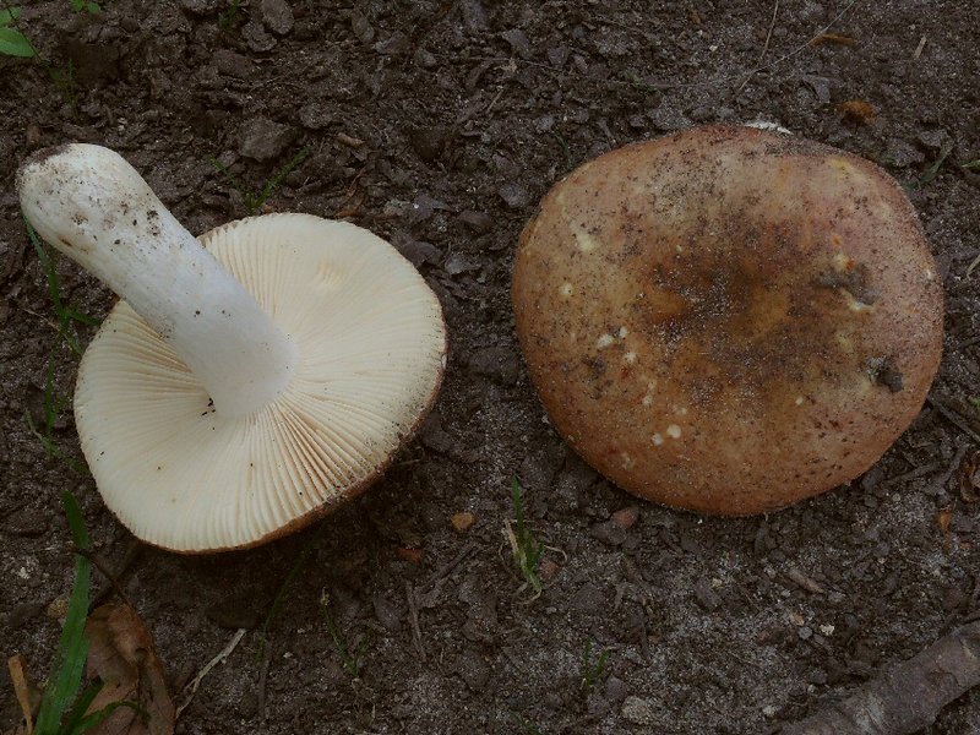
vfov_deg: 40.7
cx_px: 490
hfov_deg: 52.6
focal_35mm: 35
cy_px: 368
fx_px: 991
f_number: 10
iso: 100
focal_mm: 7.4
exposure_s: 1/8
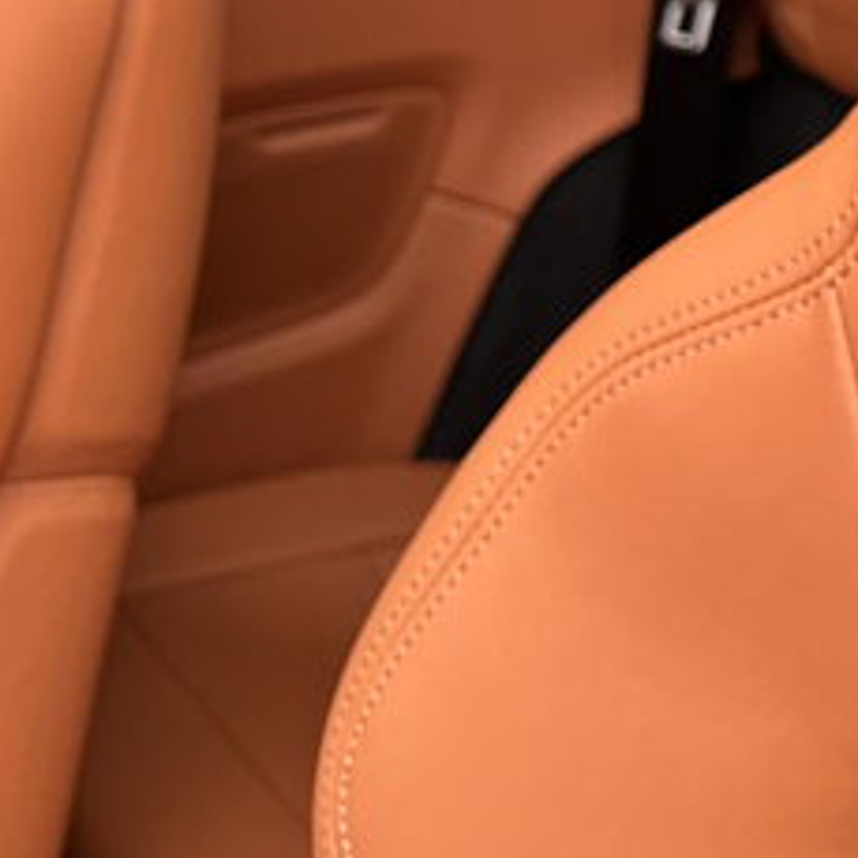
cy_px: -124
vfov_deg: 21.2
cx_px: 1360
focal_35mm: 77
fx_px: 2159
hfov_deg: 19.1
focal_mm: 5.1
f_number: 1.6
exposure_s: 1/121
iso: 64
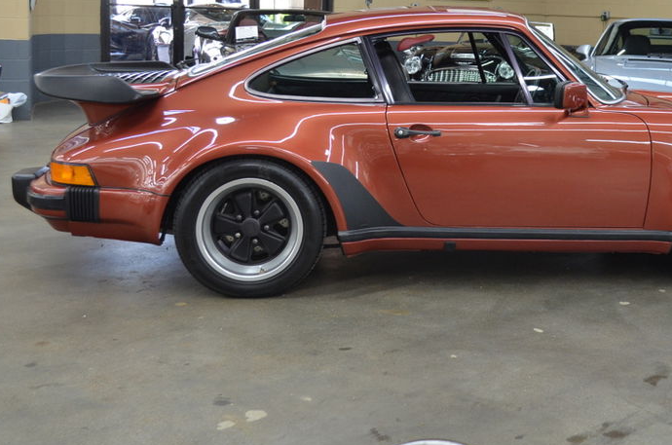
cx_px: 471
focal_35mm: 49
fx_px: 913
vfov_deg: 27.1
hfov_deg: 39.7
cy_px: 126
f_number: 4
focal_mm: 22
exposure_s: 1/60
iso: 800
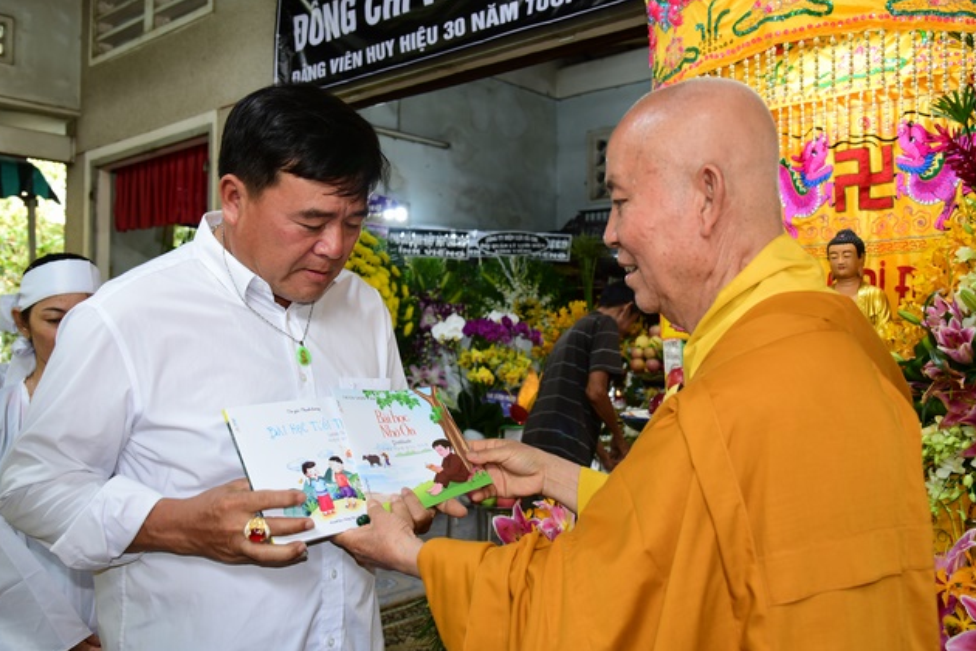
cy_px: 321
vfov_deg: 41.1
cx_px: 480
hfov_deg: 58.7
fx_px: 867
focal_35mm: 32
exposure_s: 1/80
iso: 500
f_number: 5
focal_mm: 31
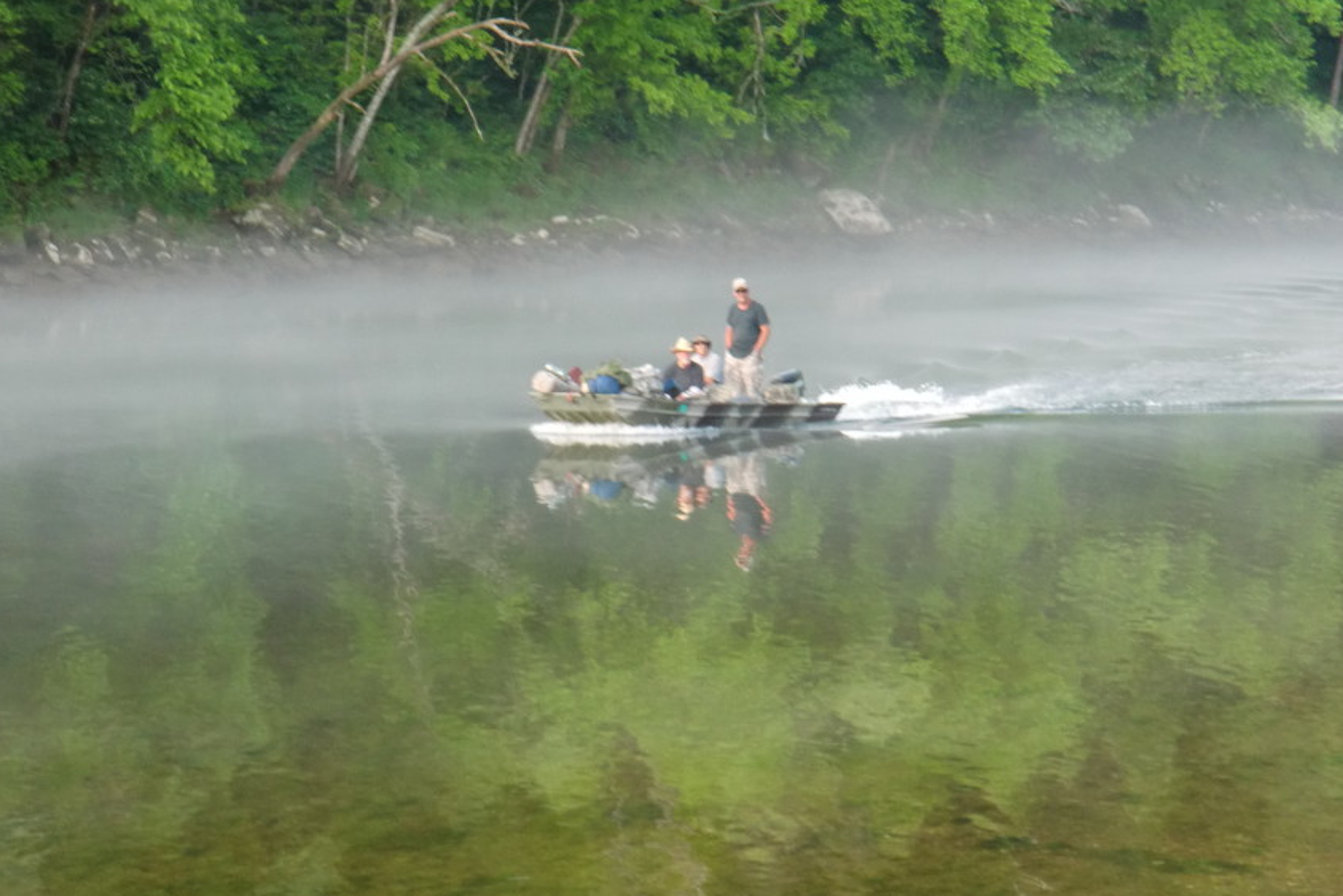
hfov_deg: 14.3
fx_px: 5372
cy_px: 379
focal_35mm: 144
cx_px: 674
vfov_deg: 9.5
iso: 160
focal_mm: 19.98
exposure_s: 1/125
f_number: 5.4
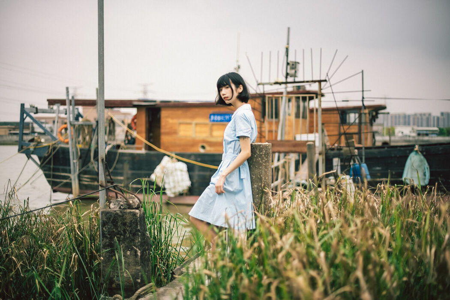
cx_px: 225
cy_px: 150
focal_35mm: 50
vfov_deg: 27.0
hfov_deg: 39.6
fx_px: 625
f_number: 1.4
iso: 50
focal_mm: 50
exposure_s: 1/2000
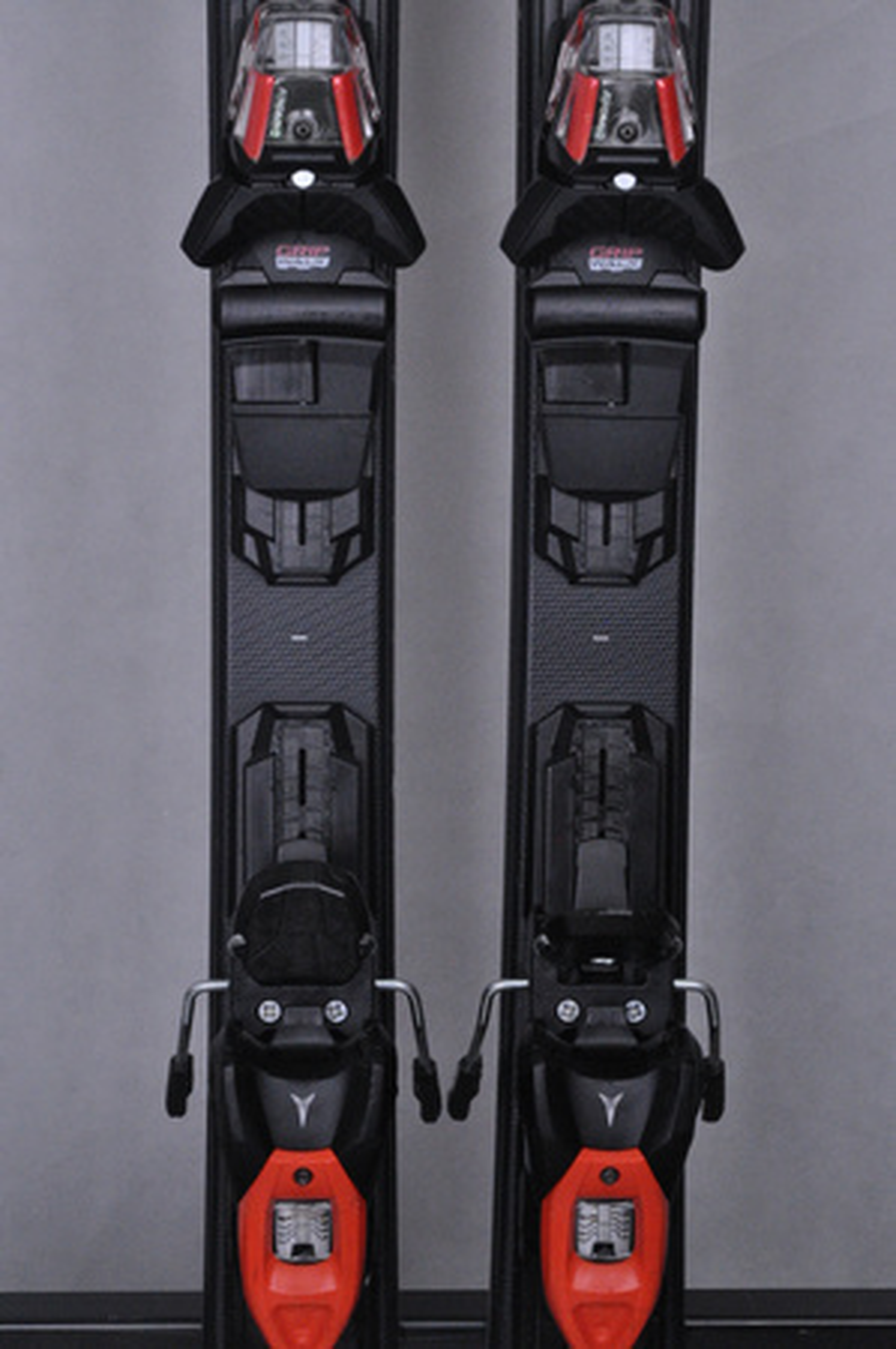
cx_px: 448
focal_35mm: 112
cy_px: 674
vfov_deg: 18.2
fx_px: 4209
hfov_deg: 12.2
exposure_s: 1/125
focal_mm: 75
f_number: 9.5
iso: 3200
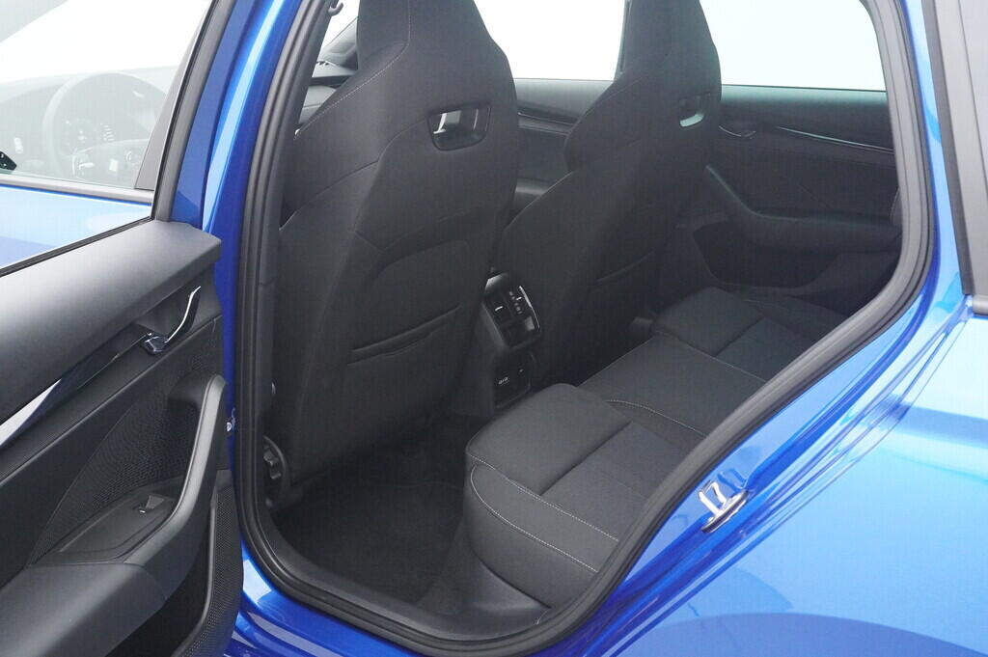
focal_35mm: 36
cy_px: 328
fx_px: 987
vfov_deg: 36.8
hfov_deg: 53.2
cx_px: 494
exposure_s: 1/250
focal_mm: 24
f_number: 6.3
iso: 6400
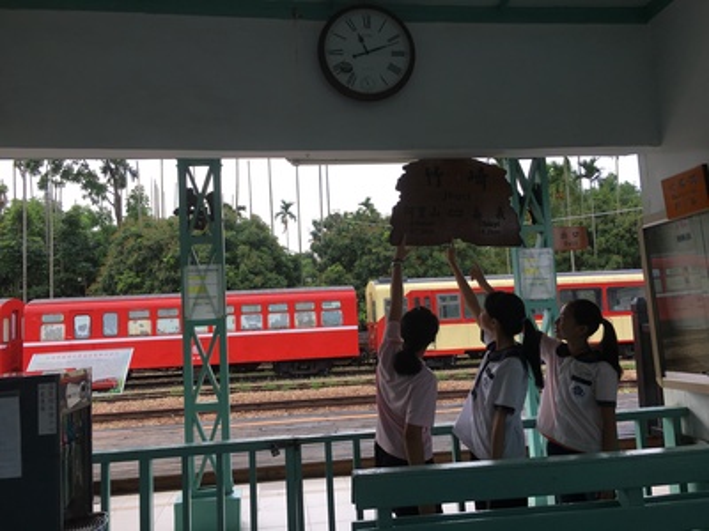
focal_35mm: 29
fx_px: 594
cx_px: 354
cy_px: 266
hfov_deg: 61.7
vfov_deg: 48.2
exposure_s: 1/418
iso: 25
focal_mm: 4.15
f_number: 2.2
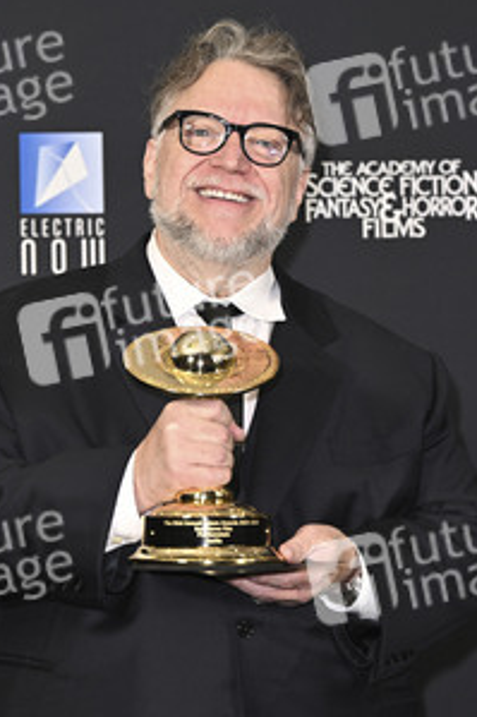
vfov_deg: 17.2
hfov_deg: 11.5
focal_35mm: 119
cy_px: 448
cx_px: 211
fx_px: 2368
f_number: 5
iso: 2000
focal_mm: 89
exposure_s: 1/320
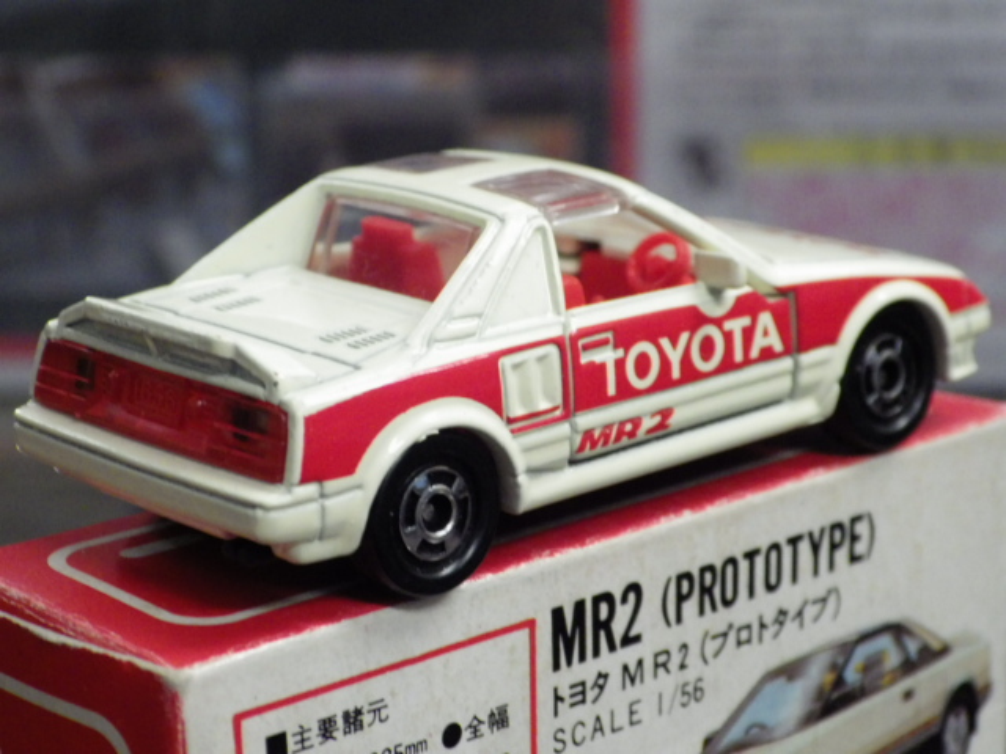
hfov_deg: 19.1
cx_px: 503
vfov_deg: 14.4
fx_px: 2993
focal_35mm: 103
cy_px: 377
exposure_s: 1/40
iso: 800
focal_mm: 18.4
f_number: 4.6
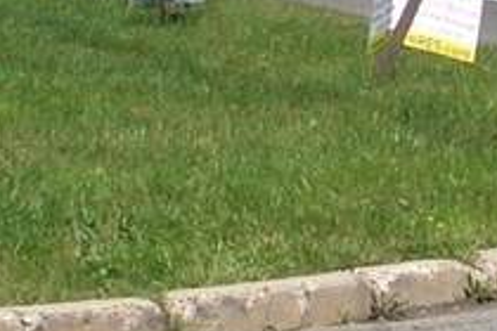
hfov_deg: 9.0
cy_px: -173
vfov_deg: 6.0
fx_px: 3147
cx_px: 111
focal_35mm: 228
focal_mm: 4.8
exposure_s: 1/640
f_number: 4
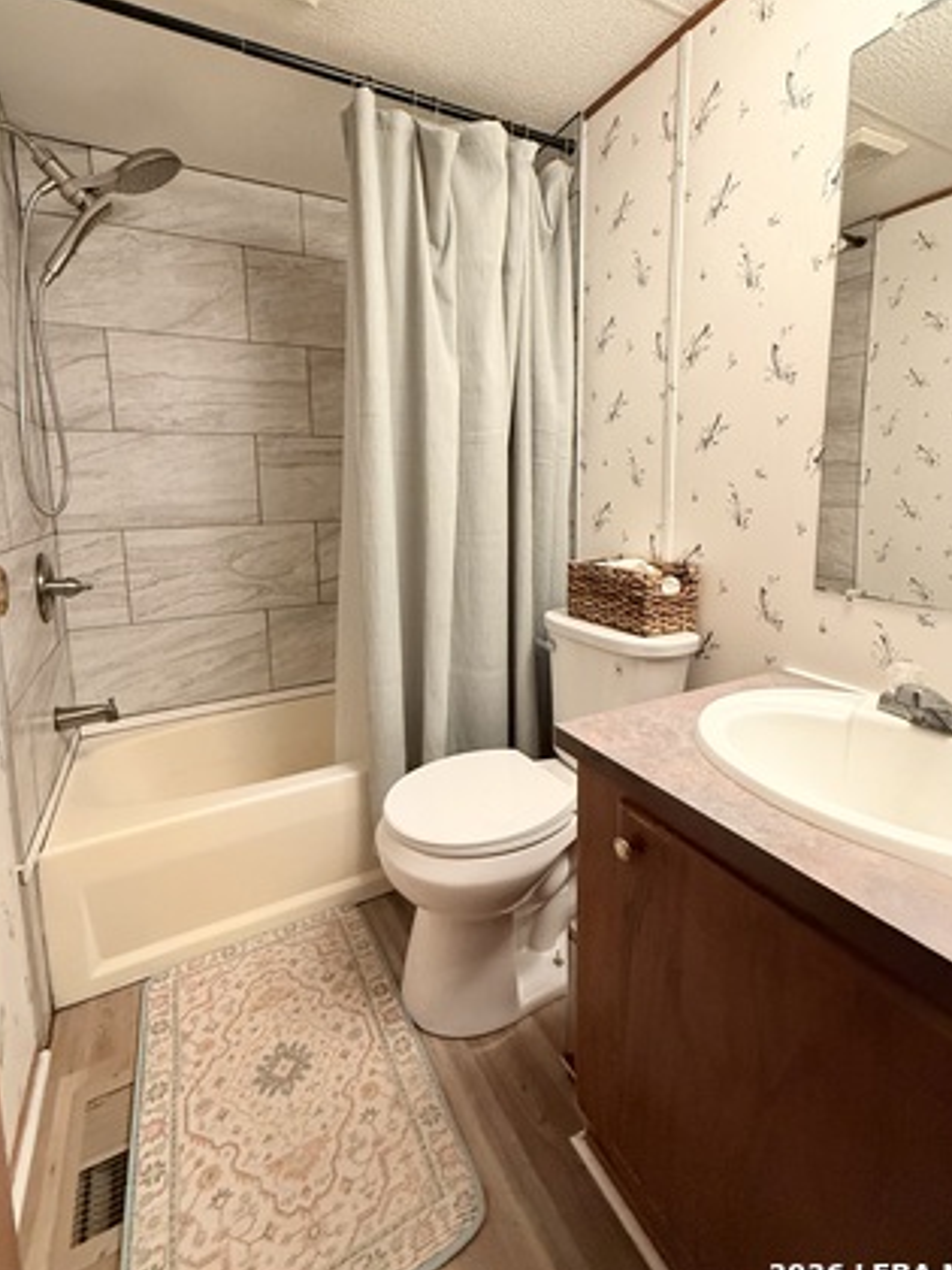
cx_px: 465
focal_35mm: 16
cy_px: 565
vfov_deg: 94.1
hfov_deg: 78.1
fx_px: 587
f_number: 2.2
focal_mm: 2.22
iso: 500
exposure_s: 1/60
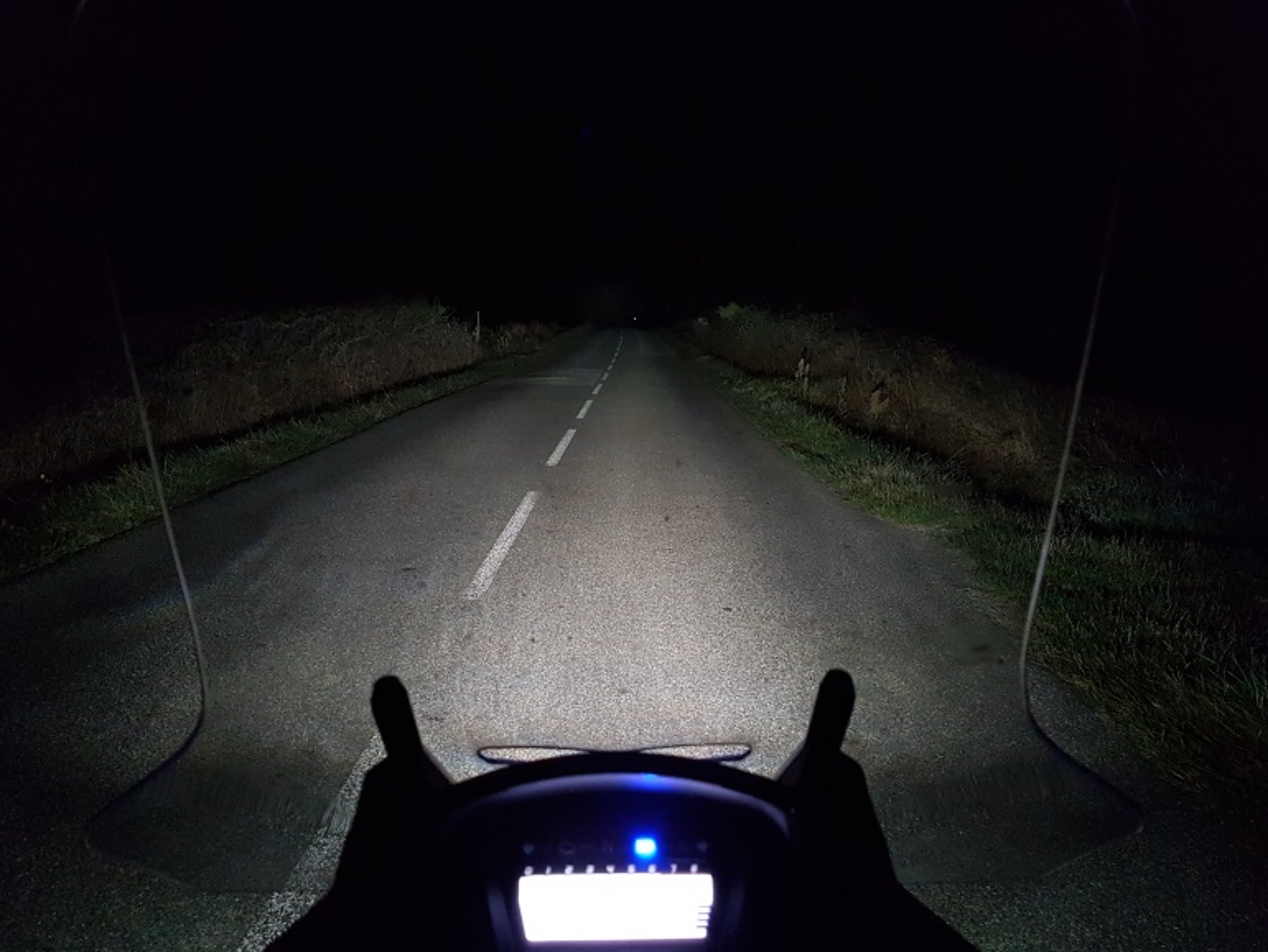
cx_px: 626
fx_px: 989
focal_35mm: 27
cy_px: 469
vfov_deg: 51.4
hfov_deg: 65.3
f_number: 1.7
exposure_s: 1/10
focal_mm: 4.2
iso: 320
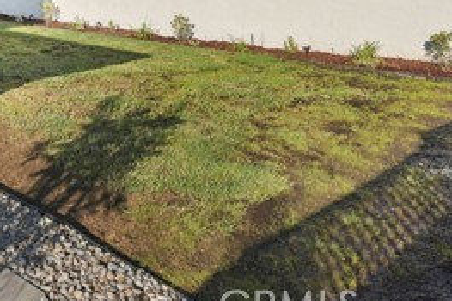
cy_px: -36
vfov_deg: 30.3
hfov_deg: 46.6
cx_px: 81
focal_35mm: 39
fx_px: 489
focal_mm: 16
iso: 200
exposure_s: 1/1600
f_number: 9
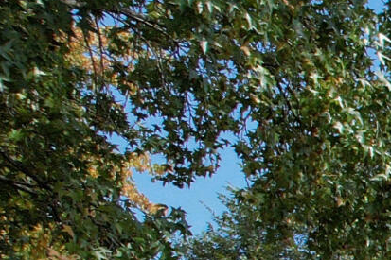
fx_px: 1737
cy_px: 712
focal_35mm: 160
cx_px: 1343
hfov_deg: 9.0
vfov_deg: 7.7
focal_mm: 8.38
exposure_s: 1/1500
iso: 120
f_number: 2.8
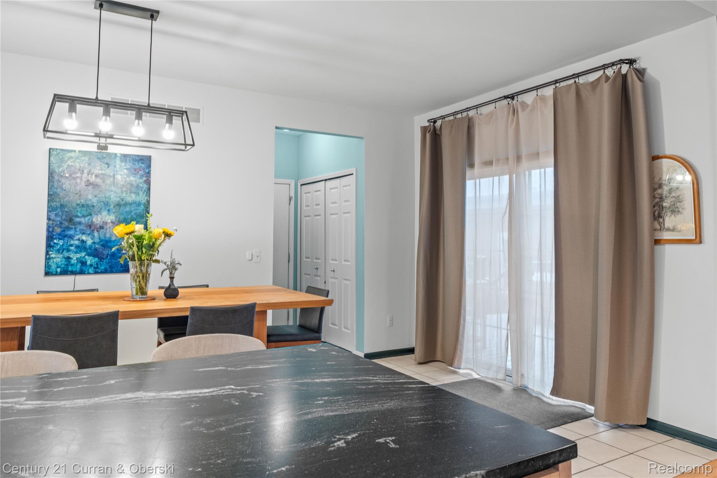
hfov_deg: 73.7
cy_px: 239
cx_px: 358
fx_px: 478
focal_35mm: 24
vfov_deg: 53.1
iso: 640
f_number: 7.1
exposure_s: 1
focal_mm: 16.1
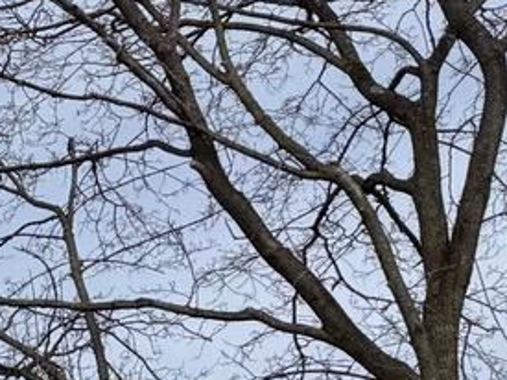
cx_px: -1202
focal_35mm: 179
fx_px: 2621
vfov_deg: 7.7
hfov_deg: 8.5
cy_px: 930
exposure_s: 1/7353
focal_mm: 6.76
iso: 80
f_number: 1.78
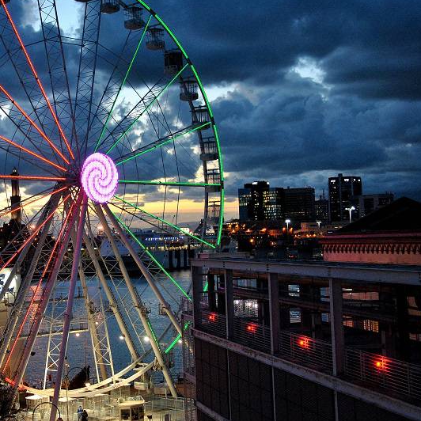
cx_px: 91
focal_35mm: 72
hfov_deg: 23.7
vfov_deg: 24.0
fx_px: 991
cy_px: 209
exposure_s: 1/30
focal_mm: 30
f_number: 4.2
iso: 640
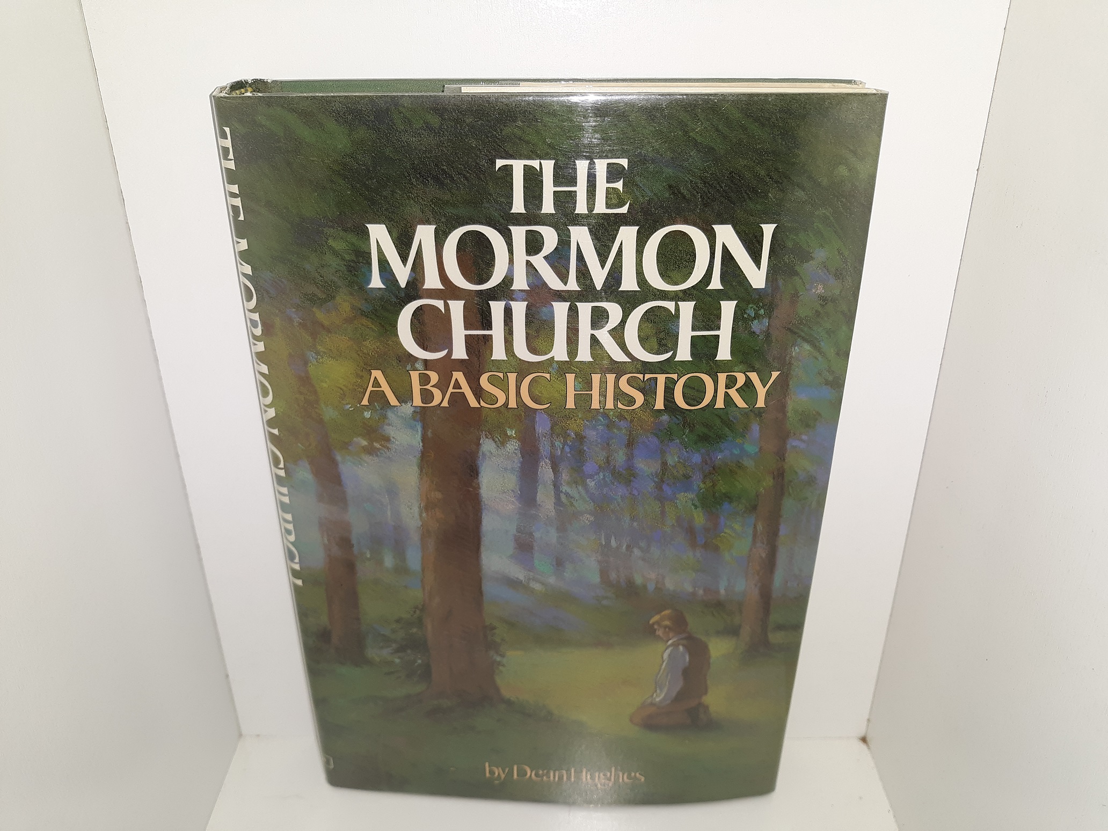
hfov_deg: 63.4
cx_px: 554
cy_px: 416
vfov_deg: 49.7
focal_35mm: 28
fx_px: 896
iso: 40
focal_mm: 3.7
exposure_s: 1/131
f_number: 1.7
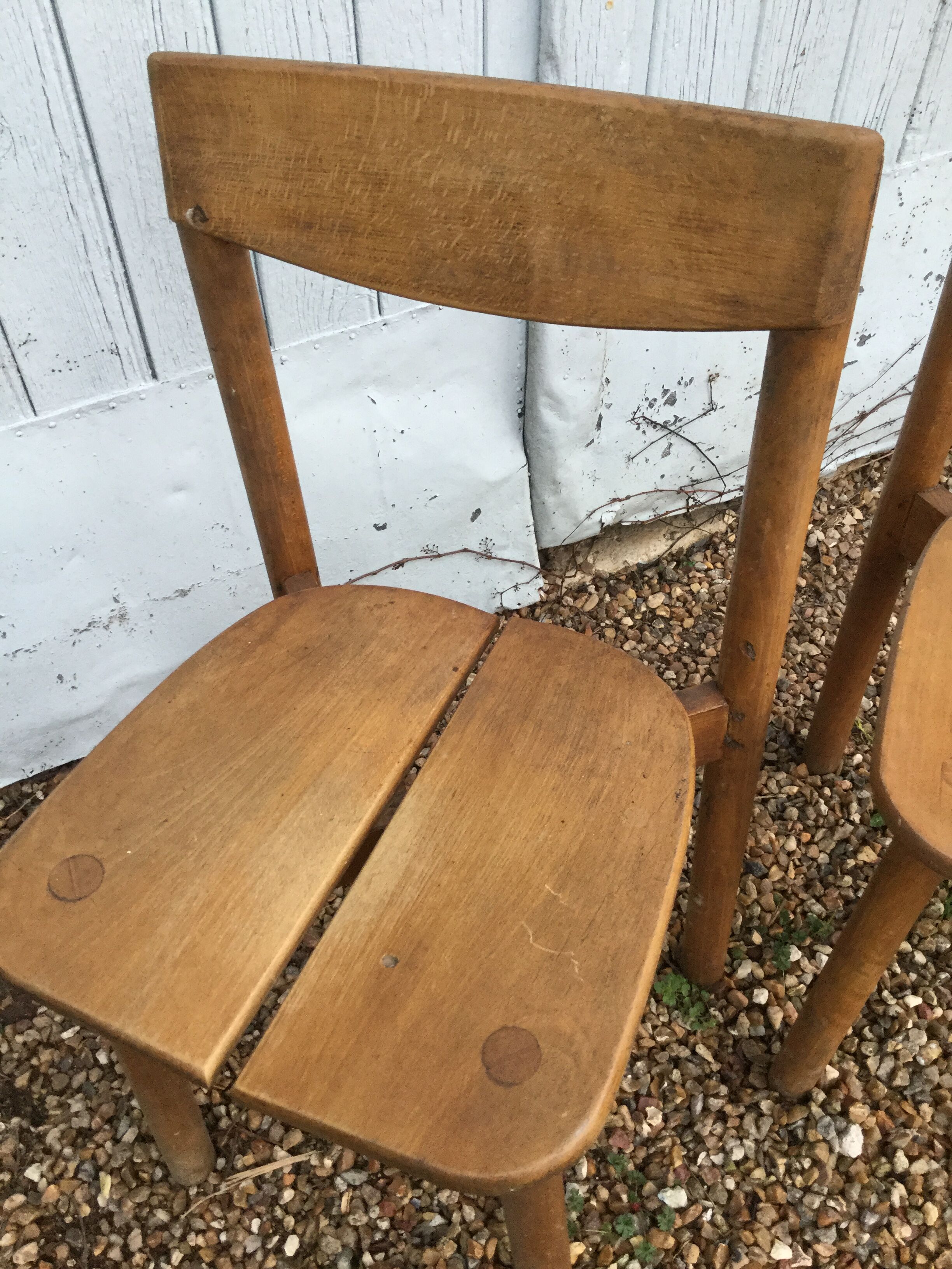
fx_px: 1137
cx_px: 476
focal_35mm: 31
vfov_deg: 58.4
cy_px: 634
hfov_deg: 45.4
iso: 50
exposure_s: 1/33
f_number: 2.4
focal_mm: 3.3
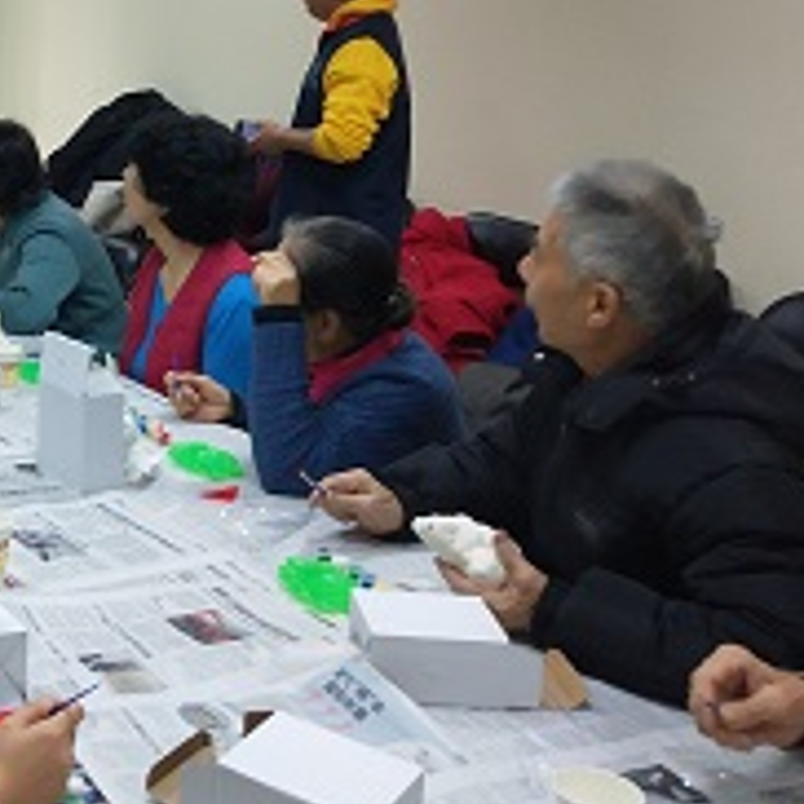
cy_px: 102
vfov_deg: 24.7
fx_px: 1787
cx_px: -62
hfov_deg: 23.9
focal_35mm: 68
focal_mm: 3.95
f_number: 1.8
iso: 134
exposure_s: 1/50
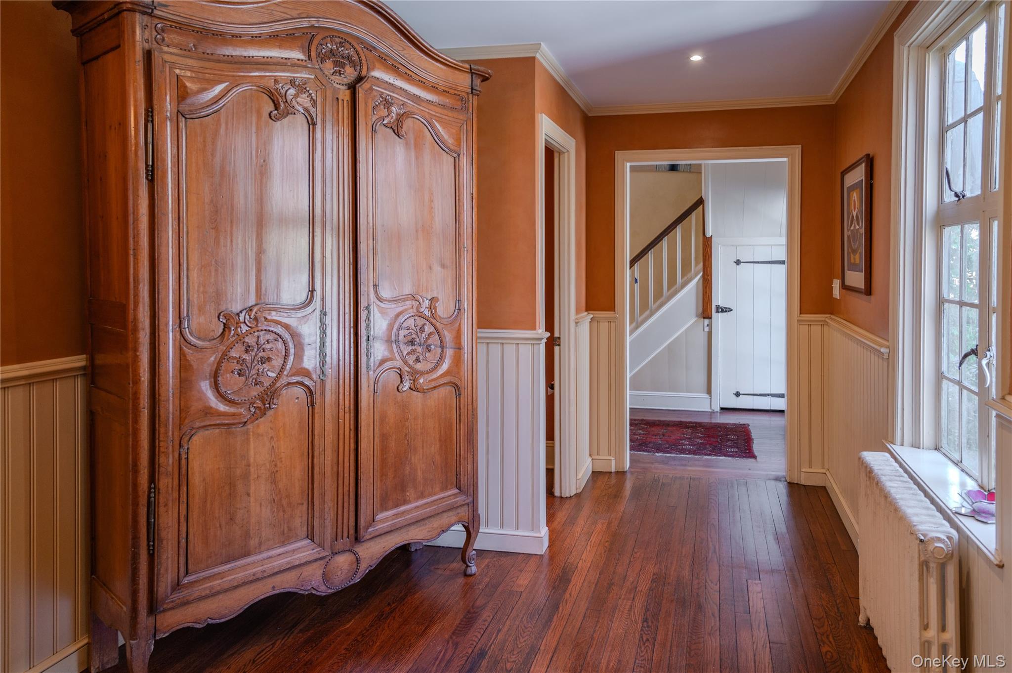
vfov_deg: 53.1
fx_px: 674
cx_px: 506
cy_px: 336
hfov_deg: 73.8
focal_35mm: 24
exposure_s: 1/25
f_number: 4
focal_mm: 24
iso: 450
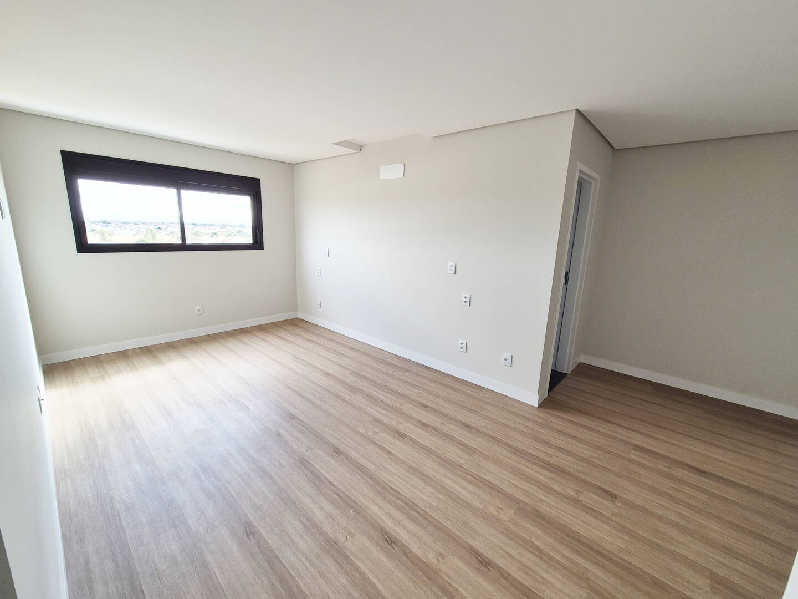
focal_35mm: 13
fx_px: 300
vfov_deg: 89.9
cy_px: 300
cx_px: 399
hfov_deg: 106.2
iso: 80
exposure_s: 1/120
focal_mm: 2.2
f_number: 2.2
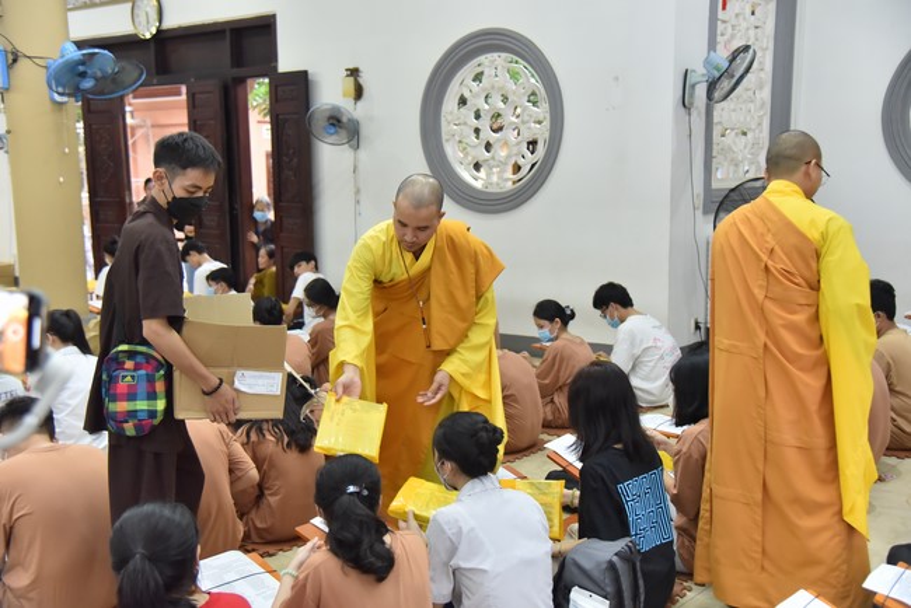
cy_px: 304
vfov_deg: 33.4
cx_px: 456
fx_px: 1013
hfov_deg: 48.4
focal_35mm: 40
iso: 2500
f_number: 4
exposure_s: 1/125
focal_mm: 40
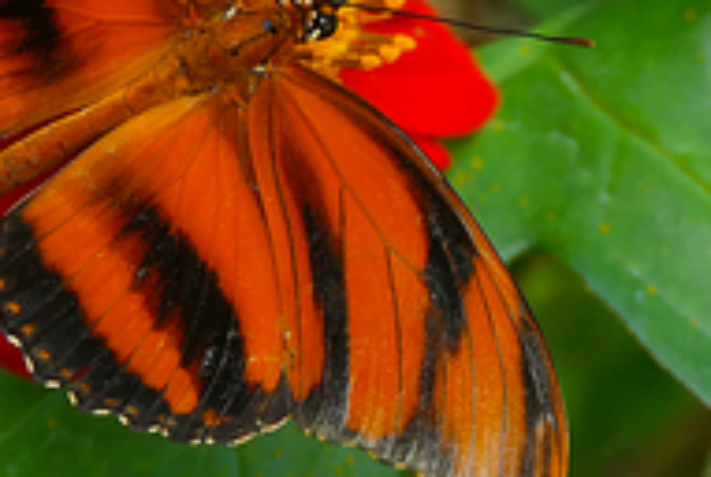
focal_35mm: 544
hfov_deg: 3.8
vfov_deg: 2.5
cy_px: 2
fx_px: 10760
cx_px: 197
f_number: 4.4
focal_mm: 82.9
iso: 250
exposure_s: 1/100
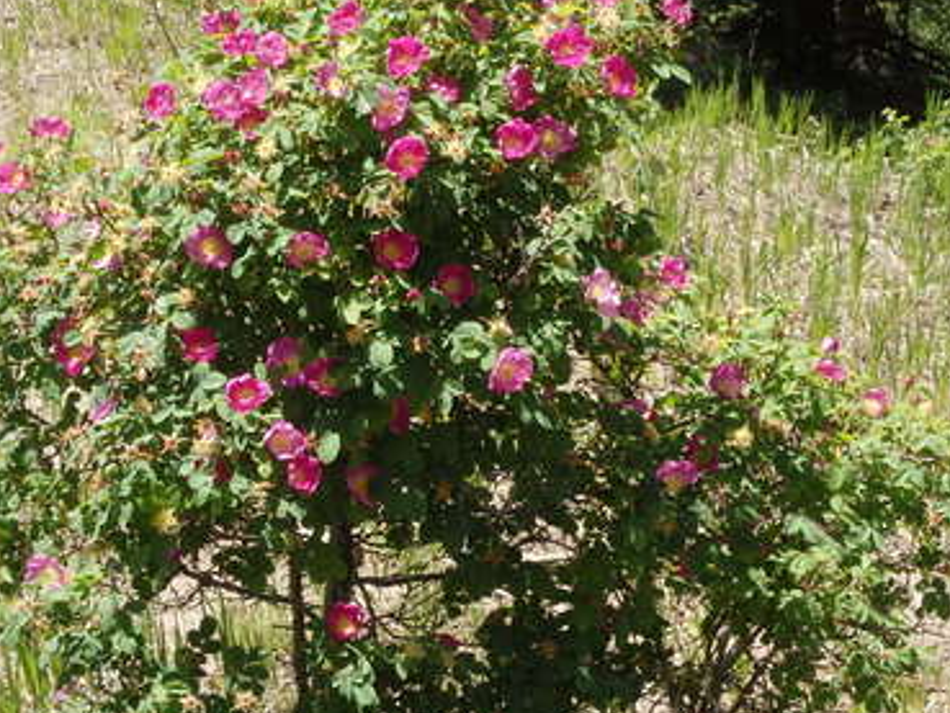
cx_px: 456
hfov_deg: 19.8
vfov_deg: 14.9
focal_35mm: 99
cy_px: 367
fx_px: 2718
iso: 125
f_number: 5.7
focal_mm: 13.1
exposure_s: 1/250
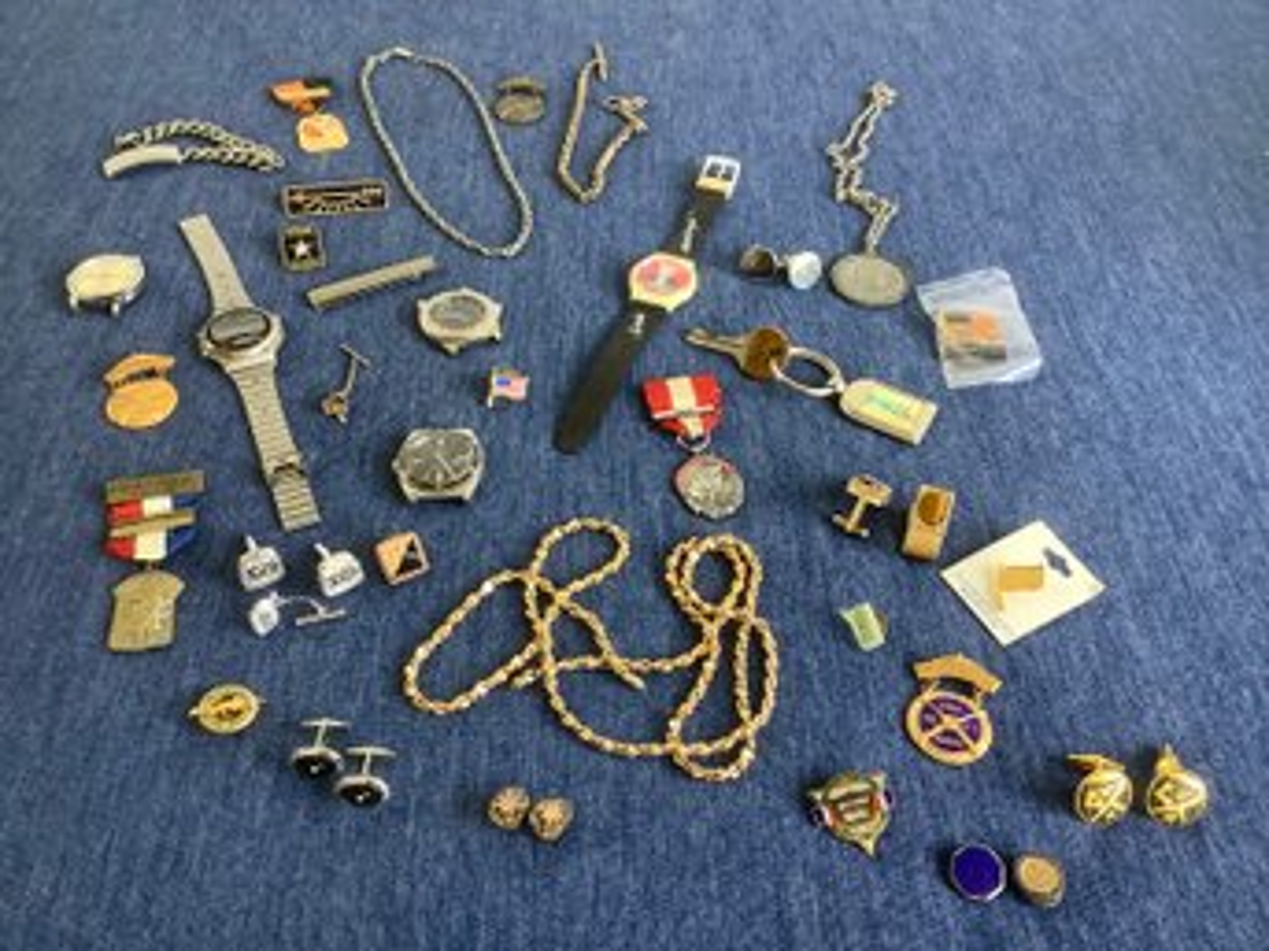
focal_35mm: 31
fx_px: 1136
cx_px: 634
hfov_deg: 58.4
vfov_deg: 45.4
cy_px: 476
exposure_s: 1/60
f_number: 2.4
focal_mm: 3.3
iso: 100
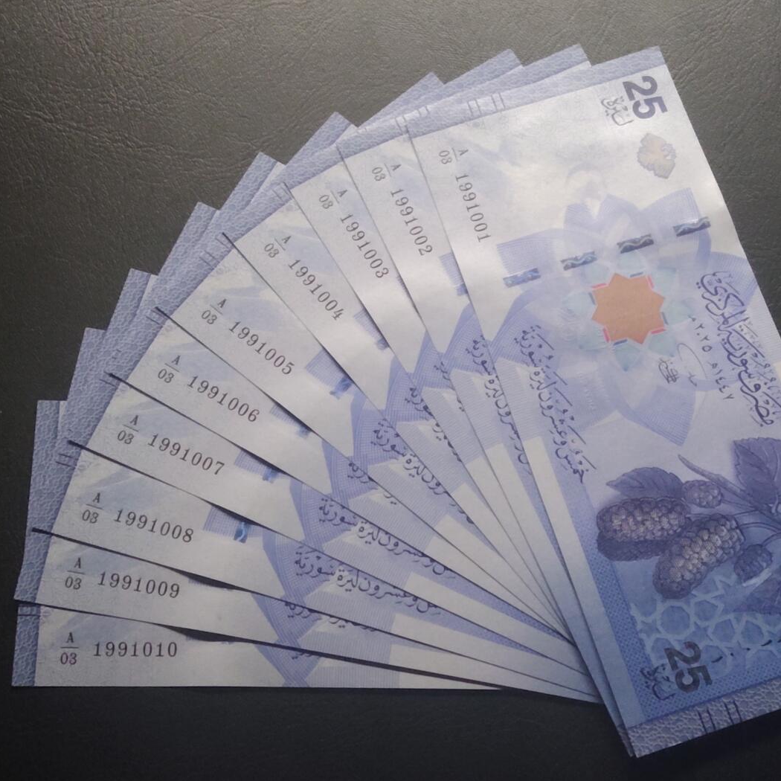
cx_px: 434
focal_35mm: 59
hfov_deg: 29.1
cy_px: 390
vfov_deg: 29.1
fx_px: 1506
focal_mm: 3.42
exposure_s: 1/100
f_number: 2.2
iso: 800
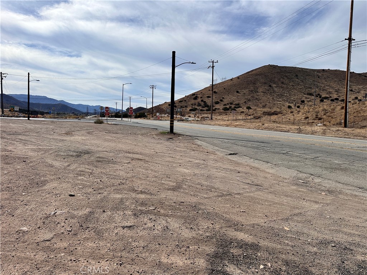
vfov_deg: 56.8
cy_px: 138
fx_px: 254
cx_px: 184
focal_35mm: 24
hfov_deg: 71.6
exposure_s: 1/12048
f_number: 1.78
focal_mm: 6.86
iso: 80
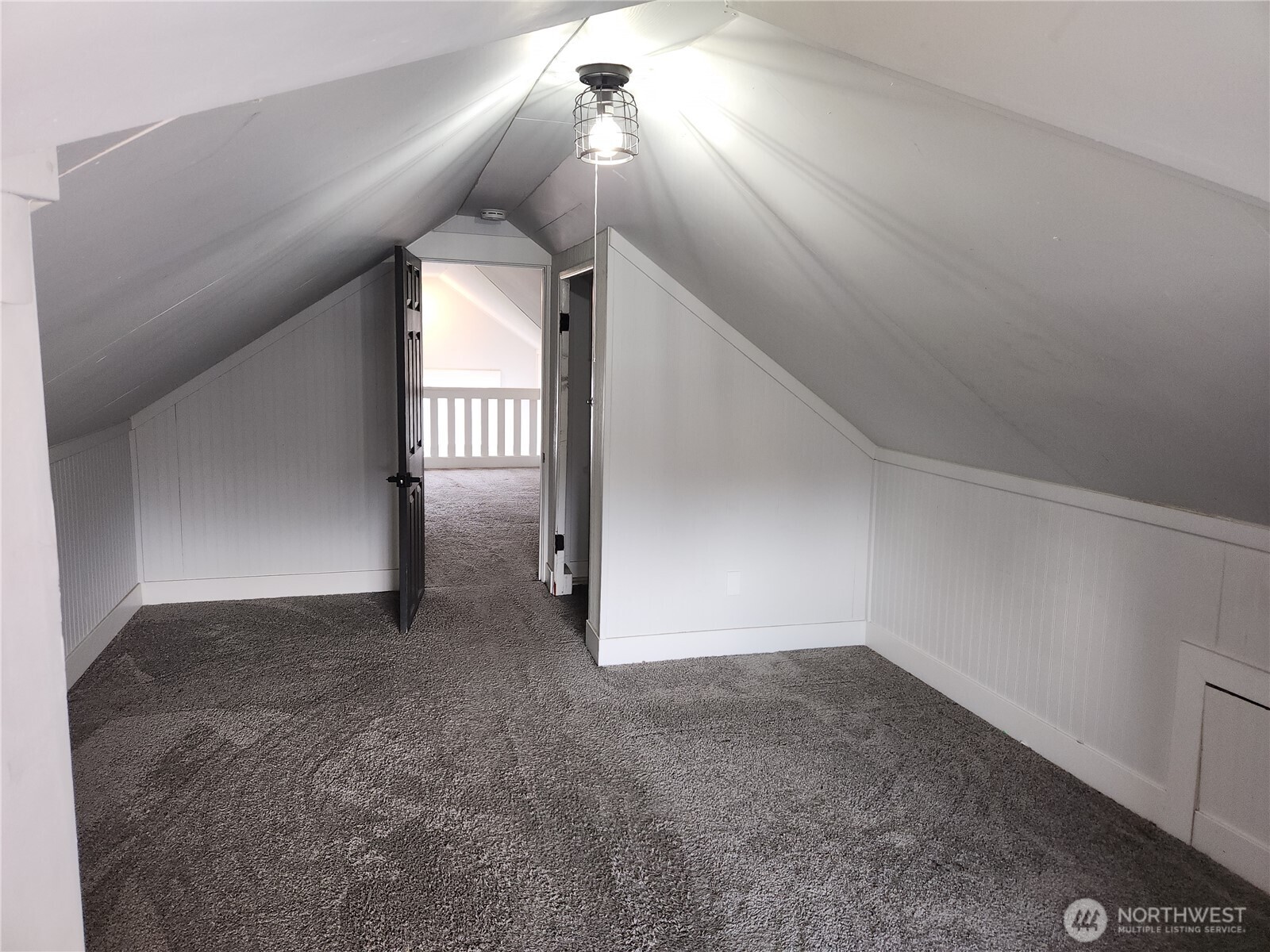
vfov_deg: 58.9
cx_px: 635
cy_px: 476
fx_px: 844
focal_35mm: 23
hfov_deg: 73.9
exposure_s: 1/40
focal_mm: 5.4
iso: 100
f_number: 1.8
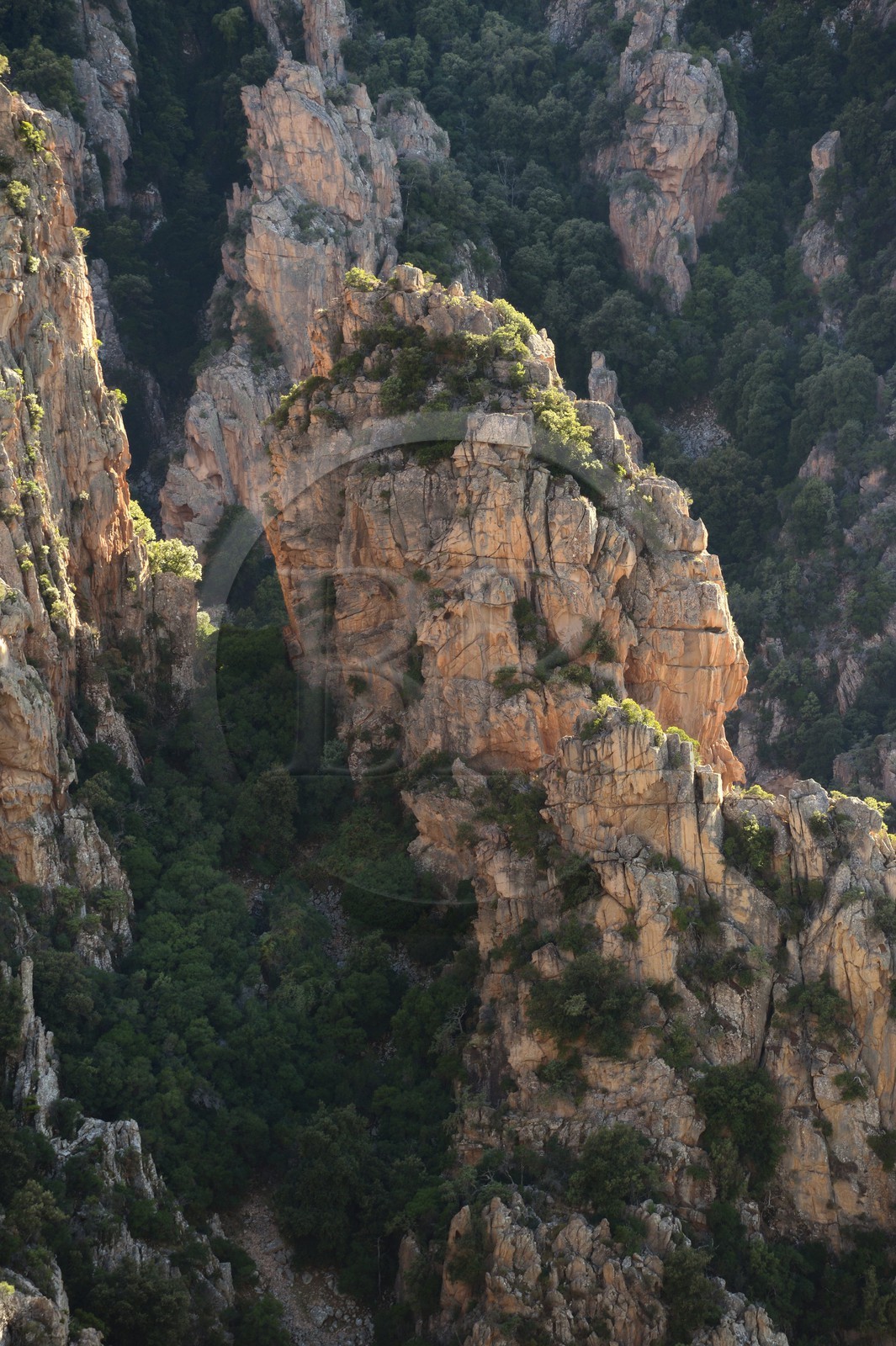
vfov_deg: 10.3
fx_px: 7474
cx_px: 448
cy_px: 673
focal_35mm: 200
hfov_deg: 6.9
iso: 200
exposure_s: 1/200
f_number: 6.3
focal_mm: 200
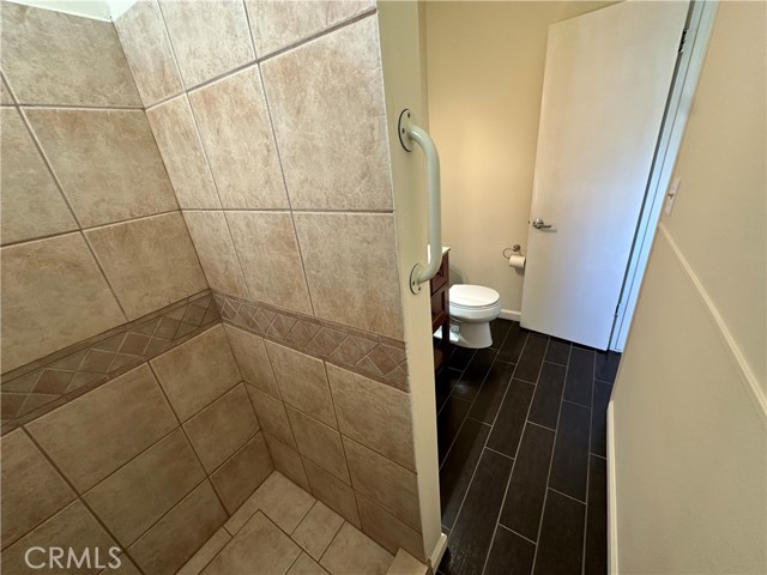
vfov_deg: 85.7
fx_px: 310
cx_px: 384
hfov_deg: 102.1
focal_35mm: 14
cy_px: 288
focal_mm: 2.22
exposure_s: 1/60
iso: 160
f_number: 2.2
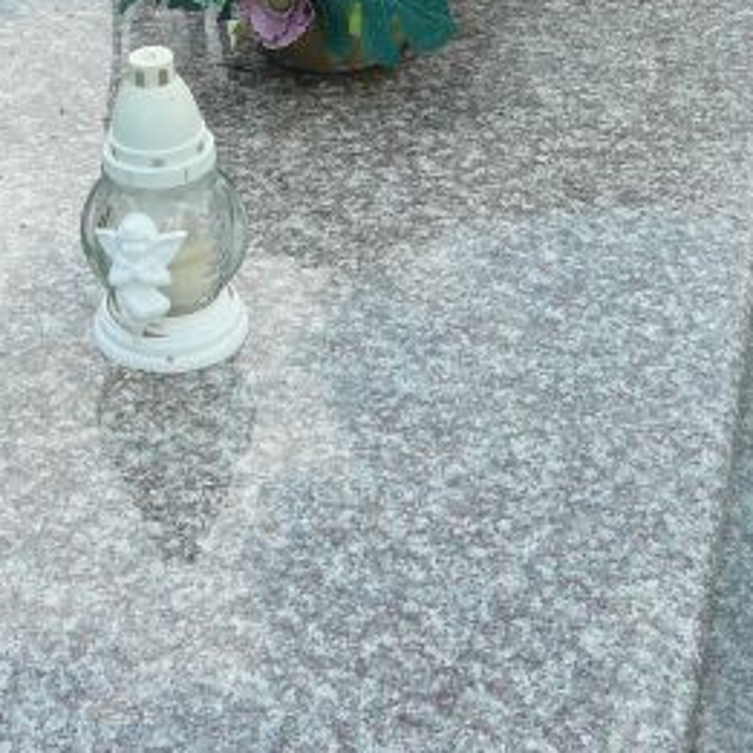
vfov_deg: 22.1
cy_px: 32
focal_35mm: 76
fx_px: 1870
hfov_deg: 22.8
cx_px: 401
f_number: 2.8
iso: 80
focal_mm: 5.2
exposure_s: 1/400
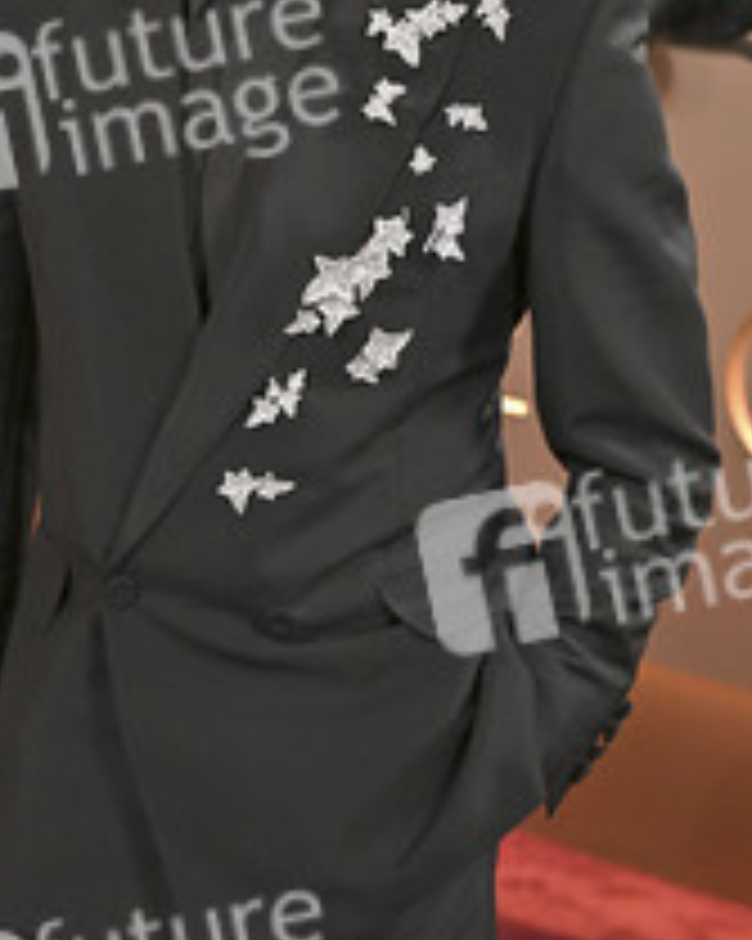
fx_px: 3591
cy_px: 324
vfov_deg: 14.9
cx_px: 239
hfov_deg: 11.9
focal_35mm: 129
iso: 2500
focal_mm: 72
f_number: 5
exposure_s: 1/320
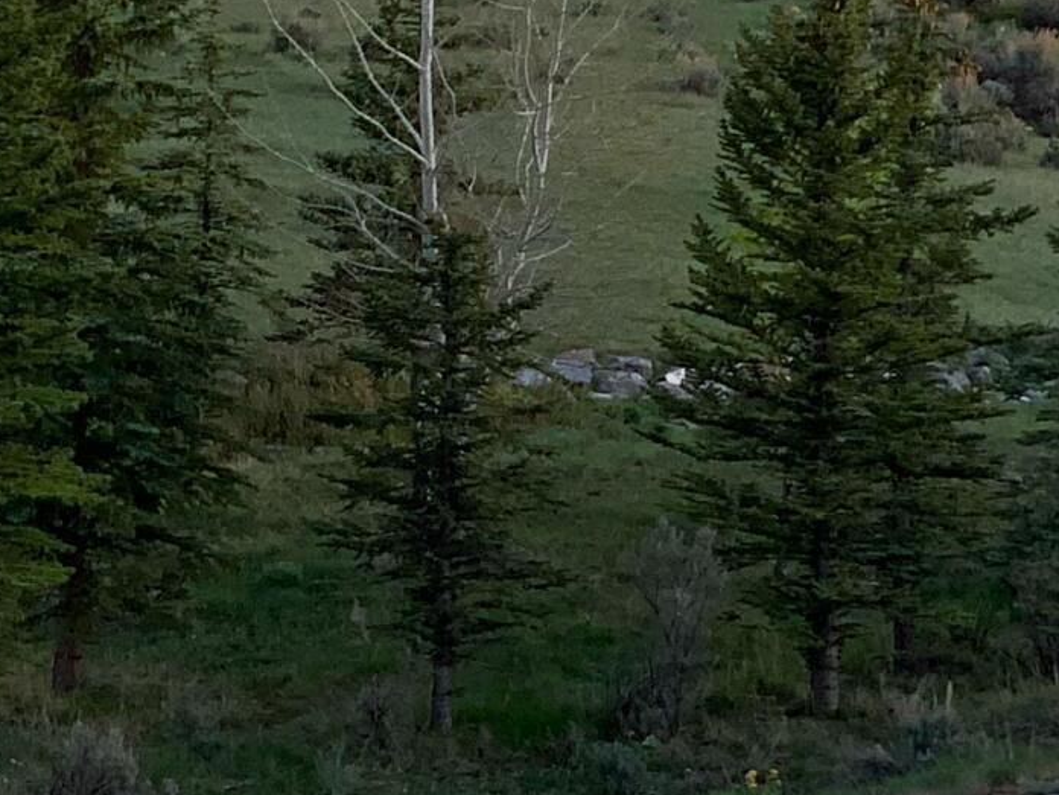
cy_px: -318
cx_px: -650
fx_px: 6853
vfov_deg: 6.6
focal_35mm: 224
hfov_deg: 8.6
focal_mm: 6
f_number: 2.4
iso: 16
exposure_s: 1/74
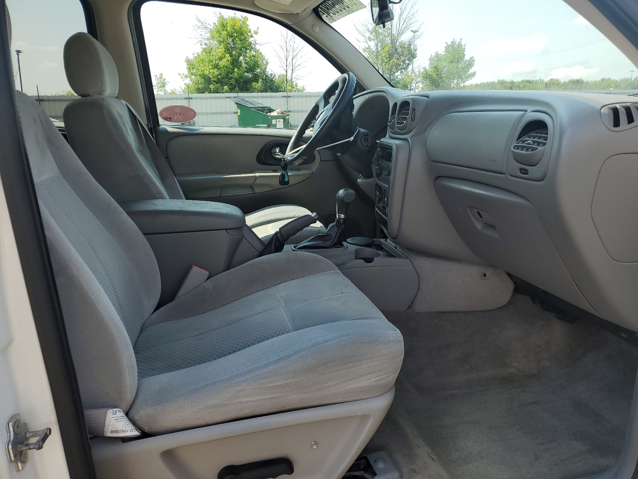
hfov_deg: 67.3
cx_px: 319
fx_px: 479
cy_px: 240
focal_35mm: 26
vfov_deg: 53.1
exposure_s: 1/1000
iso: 50
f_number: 1.5
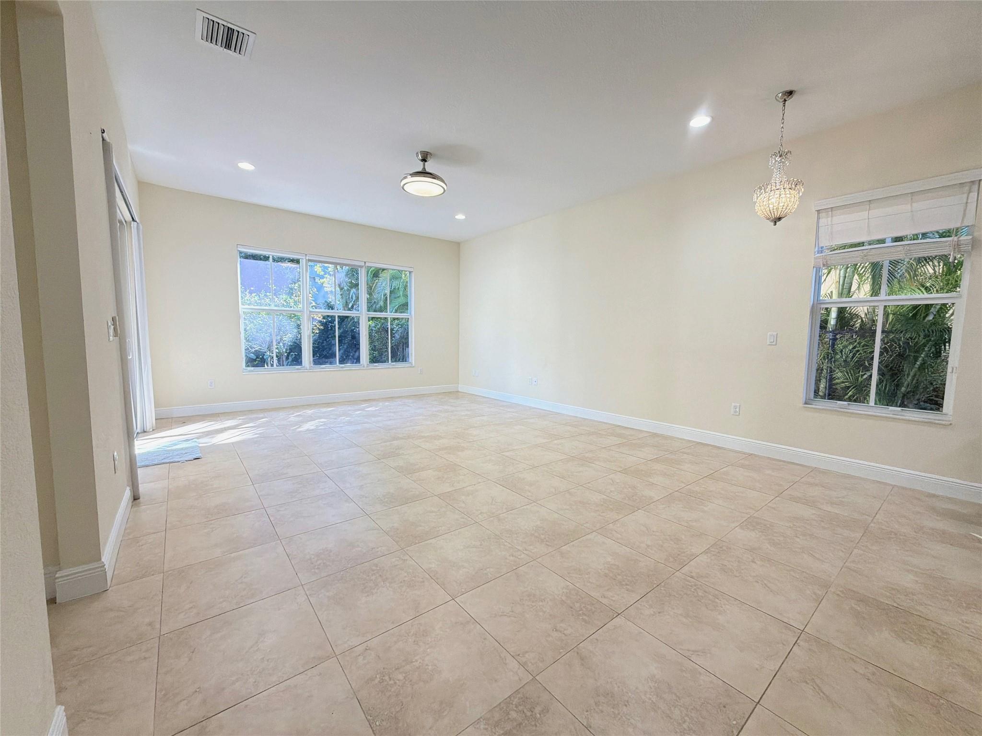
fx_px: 397
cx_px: 491
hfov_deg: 102.1
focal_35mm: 14
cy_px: 368
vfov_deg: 85.7
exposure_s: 1/60
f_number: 2.2
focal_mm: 2.22
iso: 320
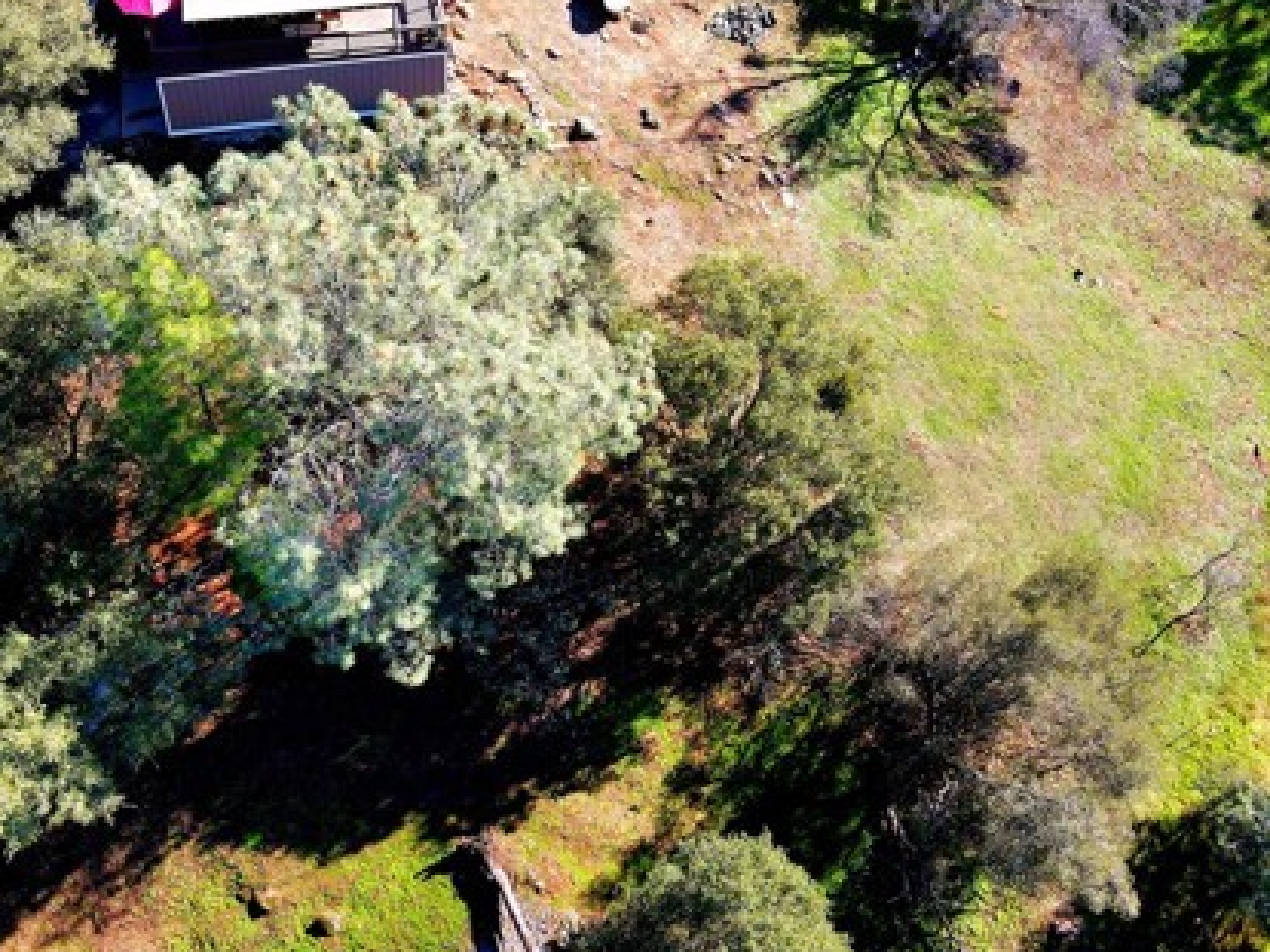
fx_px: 1357
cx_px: 468
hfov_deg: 49.6
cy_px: 380
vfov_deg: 38.5
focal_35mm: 37
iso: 100
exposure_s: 1/182
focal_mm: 4.5
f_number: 2.8
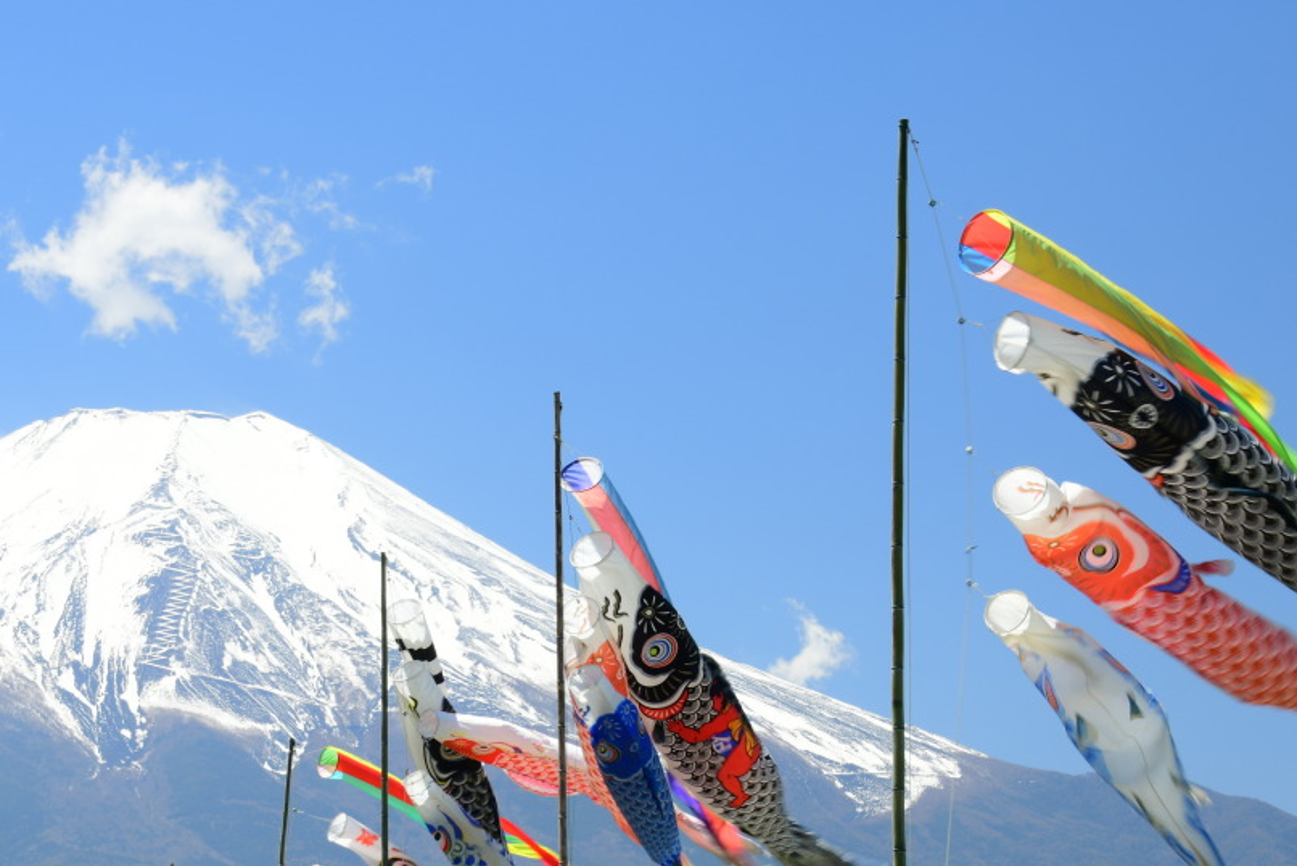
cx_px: 514
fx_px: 4144
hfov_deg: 17.8
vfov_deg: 11.8
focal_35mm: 115
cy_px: 789
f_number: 16
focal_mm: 58
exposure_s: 1/15
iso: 64
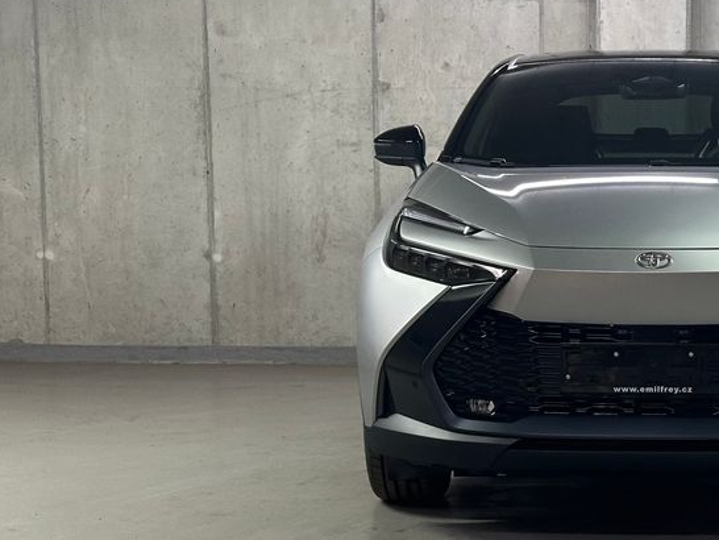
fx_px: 1870
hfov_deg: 21.3
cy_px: 362
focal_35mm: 90
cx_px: 644
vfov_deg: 16.4
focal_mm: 6.86
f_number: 1.78
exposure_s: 1/50
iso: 250
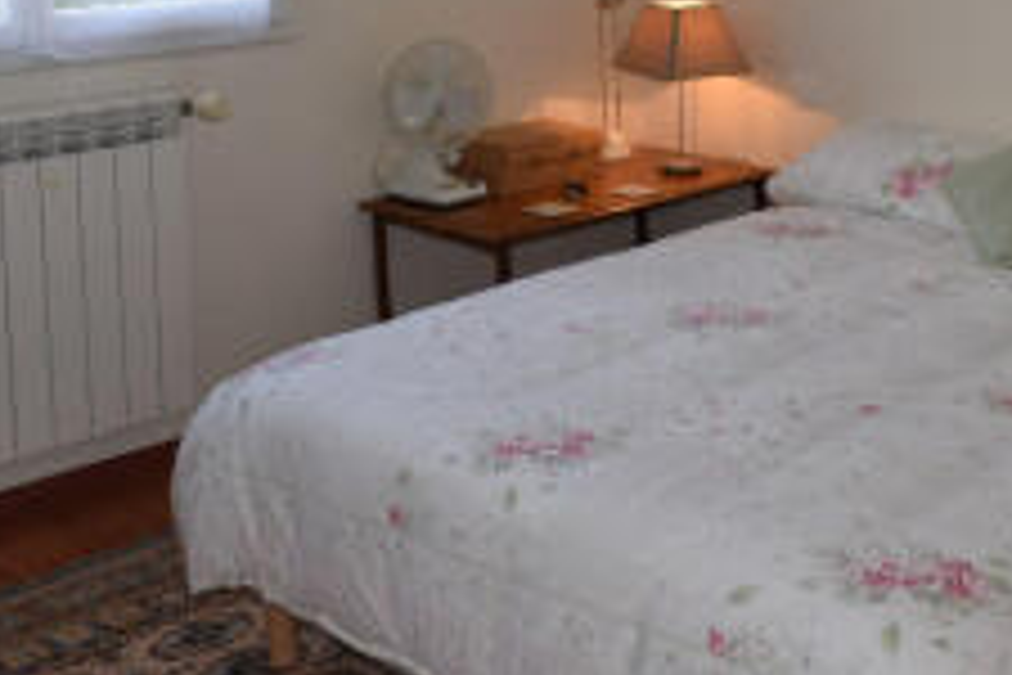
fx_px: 1602
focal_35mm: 57
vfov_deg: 23.2
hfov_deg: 34.7
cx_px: 693
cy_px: 74
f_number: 5.6
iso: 450
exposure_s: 1/125
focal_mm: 18
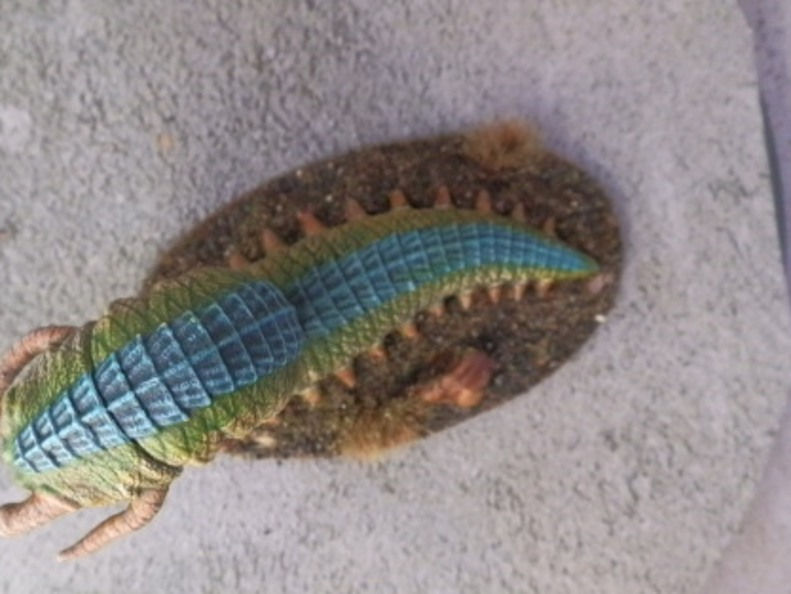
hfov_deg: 50.9
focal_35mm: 36
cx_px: 307
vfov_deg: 39.4
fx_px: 823
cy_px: 368
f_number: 3.1
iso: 400
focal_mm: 5
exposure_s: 1/80
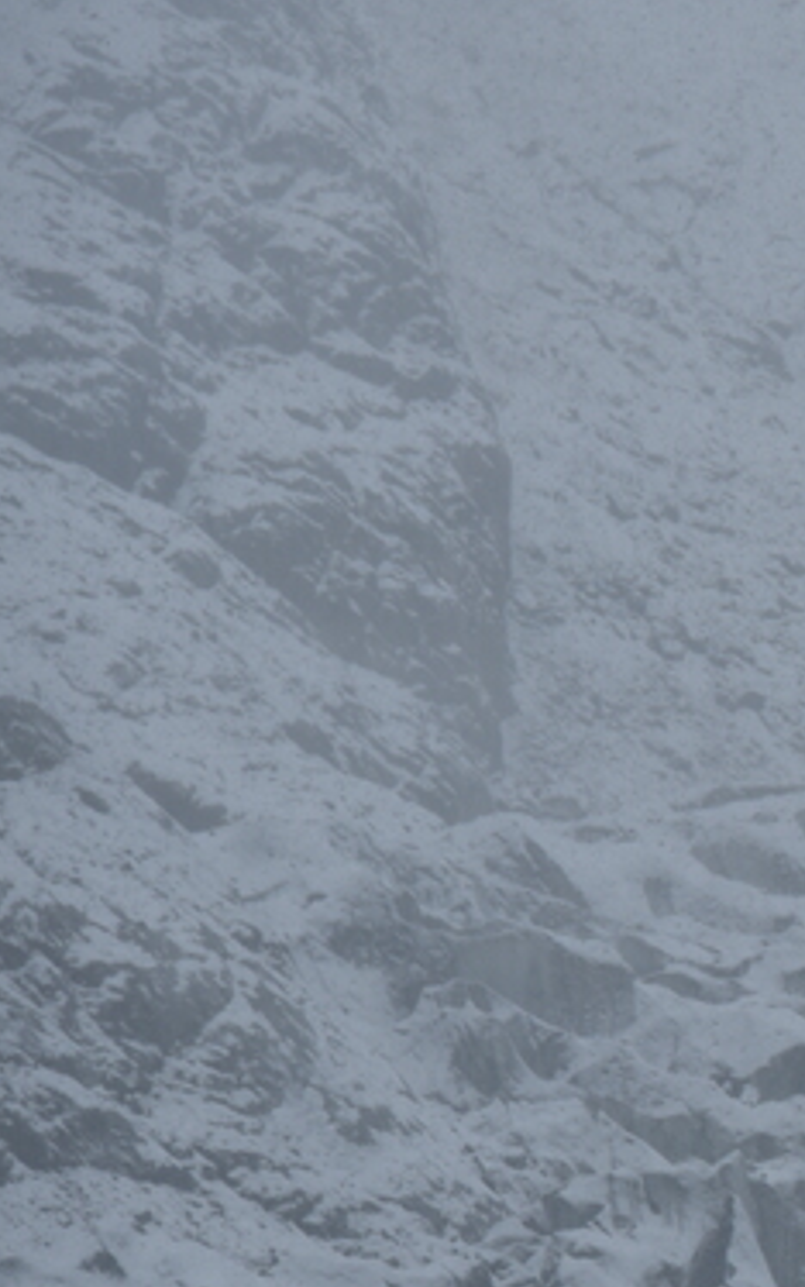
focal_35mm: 506
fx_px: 17748
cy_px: 857
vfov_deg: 4.2
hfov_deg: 2.6
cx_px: 2147
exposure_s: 1/320
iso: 100
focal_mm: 145
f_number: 7.1
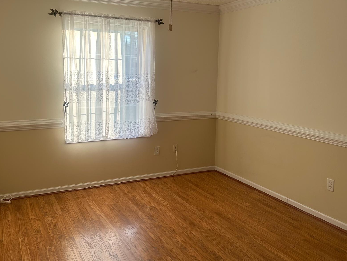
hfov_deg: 53.9
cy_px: 106
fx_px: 341
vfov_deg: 41.6
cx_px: 157
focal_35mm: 34
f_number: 1.5
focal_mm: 5.7
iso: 40
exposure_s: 1/194
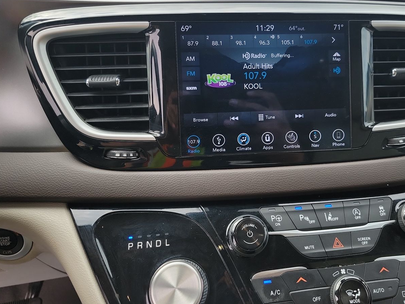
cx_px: 245
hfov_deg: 56.3
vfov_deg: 43.8
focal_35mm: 32
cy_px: 115
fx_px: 374
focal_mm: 6.7
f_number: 1.8
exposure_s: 1/119
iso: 50
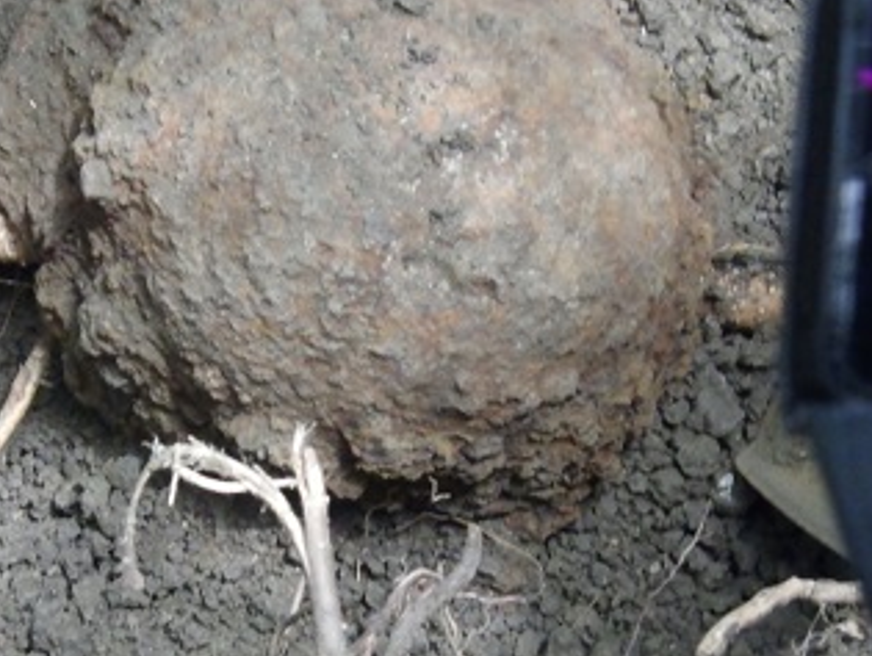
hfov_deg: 9.3
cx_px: 415
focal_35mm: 213
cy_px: 296
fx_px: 5372
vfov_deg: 7.0
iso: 1600
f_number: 5.5
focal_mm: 25
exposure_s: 1/100
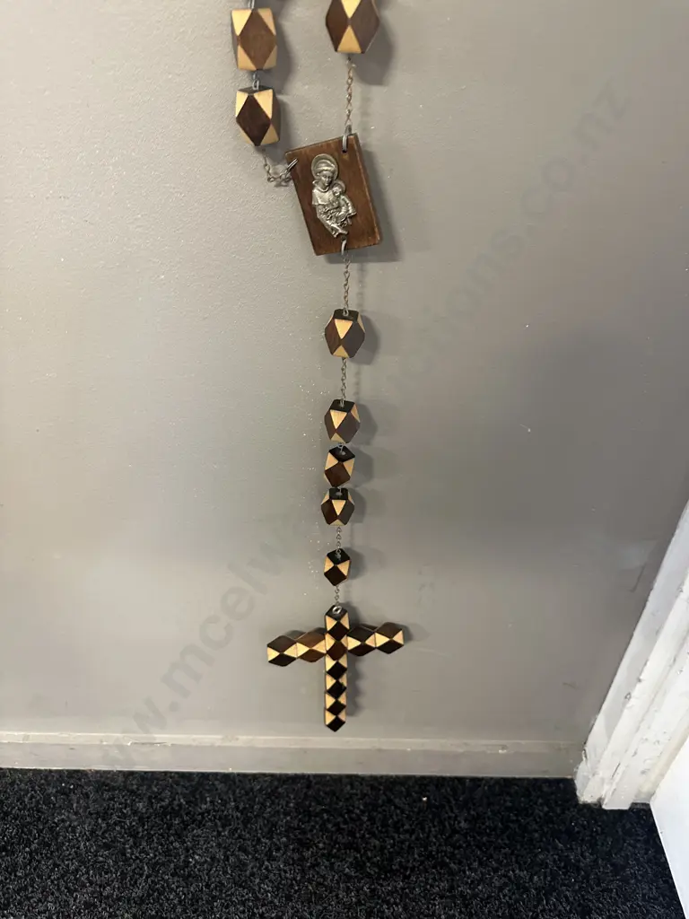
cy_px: 460
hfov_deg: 56.8
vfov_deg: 71.6
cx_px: 344
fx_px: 637
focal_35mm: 24
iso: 500
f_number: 1.78
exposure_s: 1/50
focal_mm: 6.86
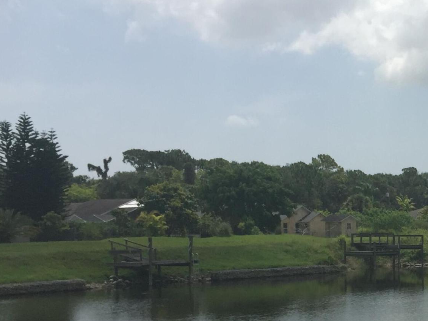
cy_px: 286
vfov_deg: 19.5
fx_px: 915
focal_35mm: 74
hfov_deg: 23.9
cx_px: 520
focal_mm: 4.15
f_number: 2.2
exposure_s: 1/3597
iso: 32
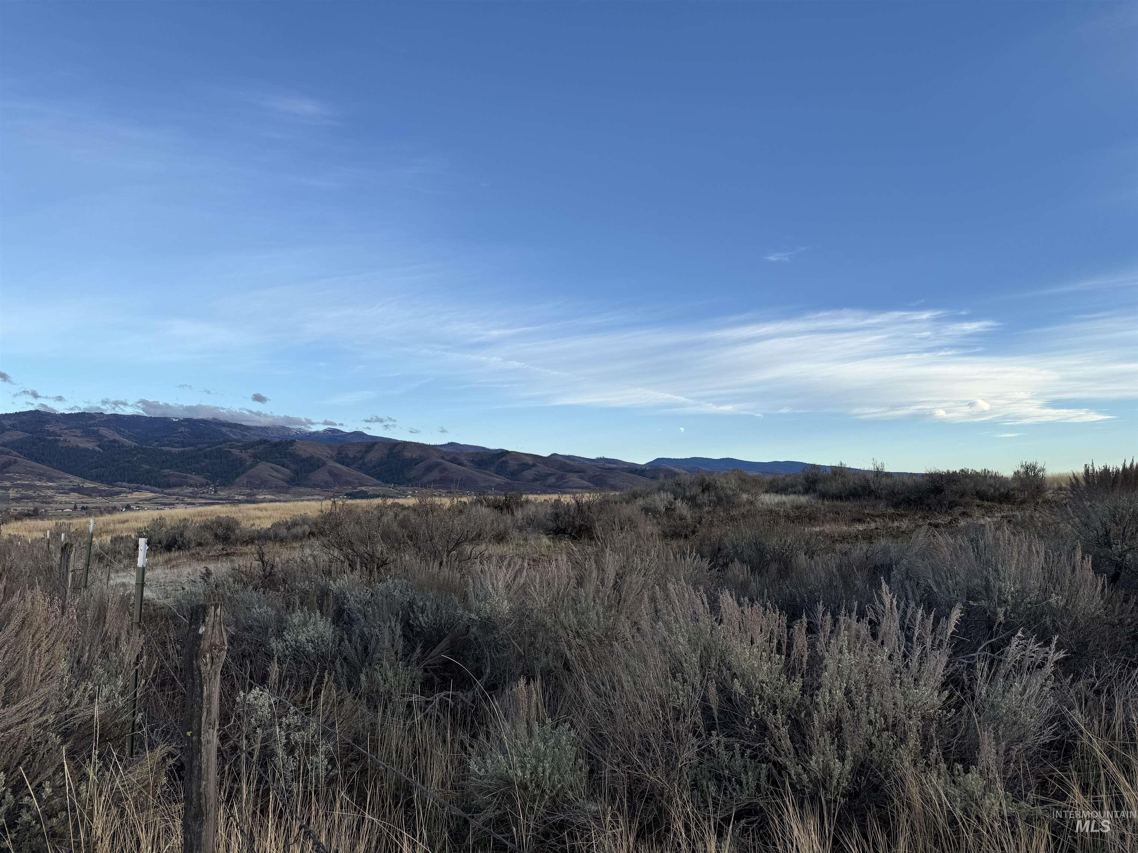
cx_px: 569
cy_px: 426
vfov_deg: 56.8
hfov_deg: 71.6
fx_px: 789
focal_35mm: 24
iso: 80
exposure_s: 1/1689
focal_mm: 6.76
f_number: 1.78
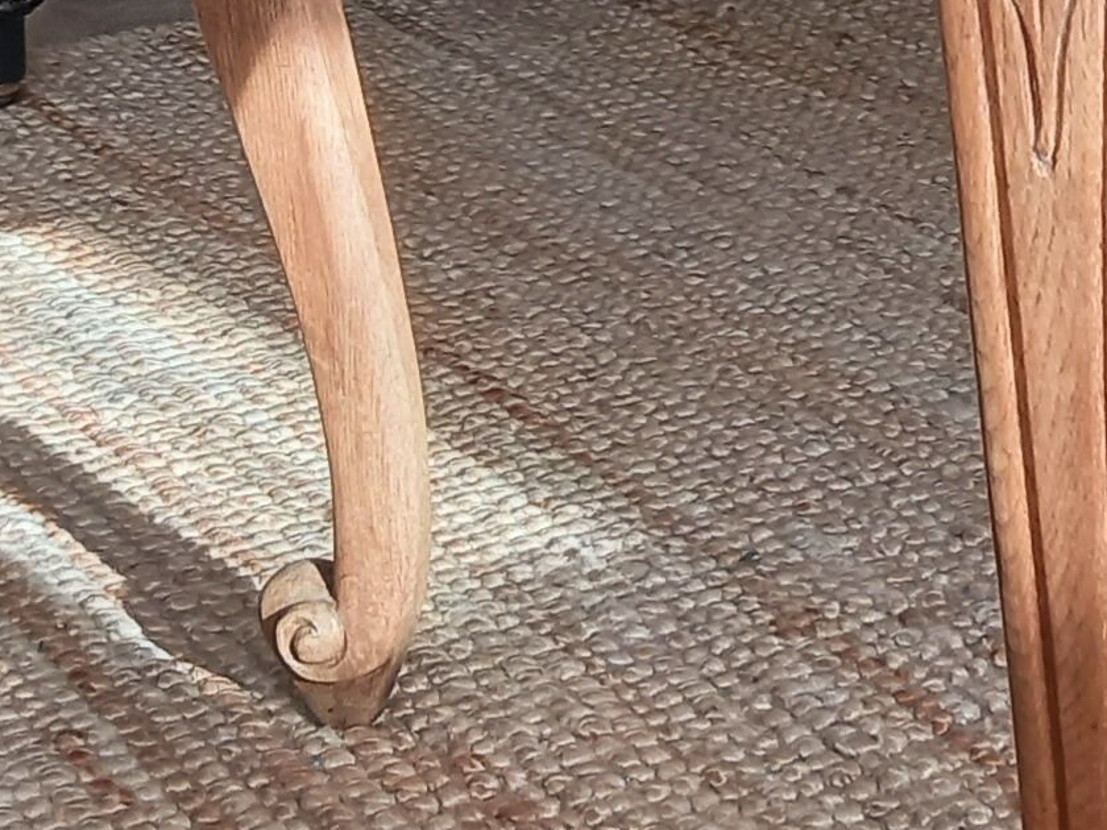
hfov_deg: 15.5
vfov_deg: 12.3
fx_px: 3806
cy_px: -36
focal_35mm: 119
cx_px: 1541
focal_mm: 4.6
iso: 64
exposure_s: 1/50
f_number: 2
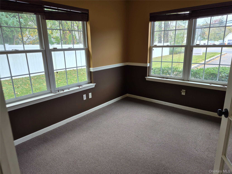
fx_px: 154
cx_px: 116
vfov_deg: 58.9
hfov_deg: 73.9
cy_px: 87
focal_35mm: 23
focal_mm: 5.4
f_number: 1.8
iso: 40
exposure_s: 1/180
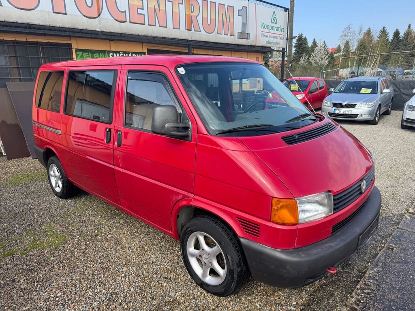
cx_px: 208
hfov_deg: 71.6
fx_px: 288
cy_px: 156
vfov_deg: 56.8
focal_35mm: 24
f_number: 1.78
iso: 80
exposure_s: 1/1311
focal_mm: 6.76
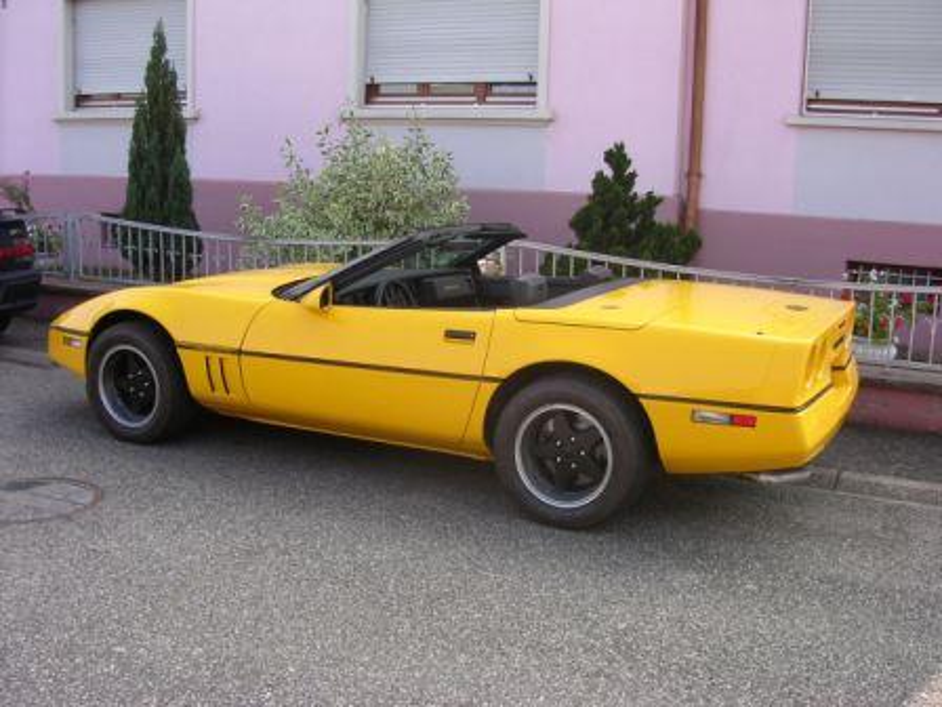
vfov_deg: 37.7
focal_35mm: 38
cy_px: 354
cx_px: 471
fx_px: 1034
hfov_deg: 49.0
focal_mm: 5.8
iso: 100
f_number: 2.8
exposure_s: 1/266
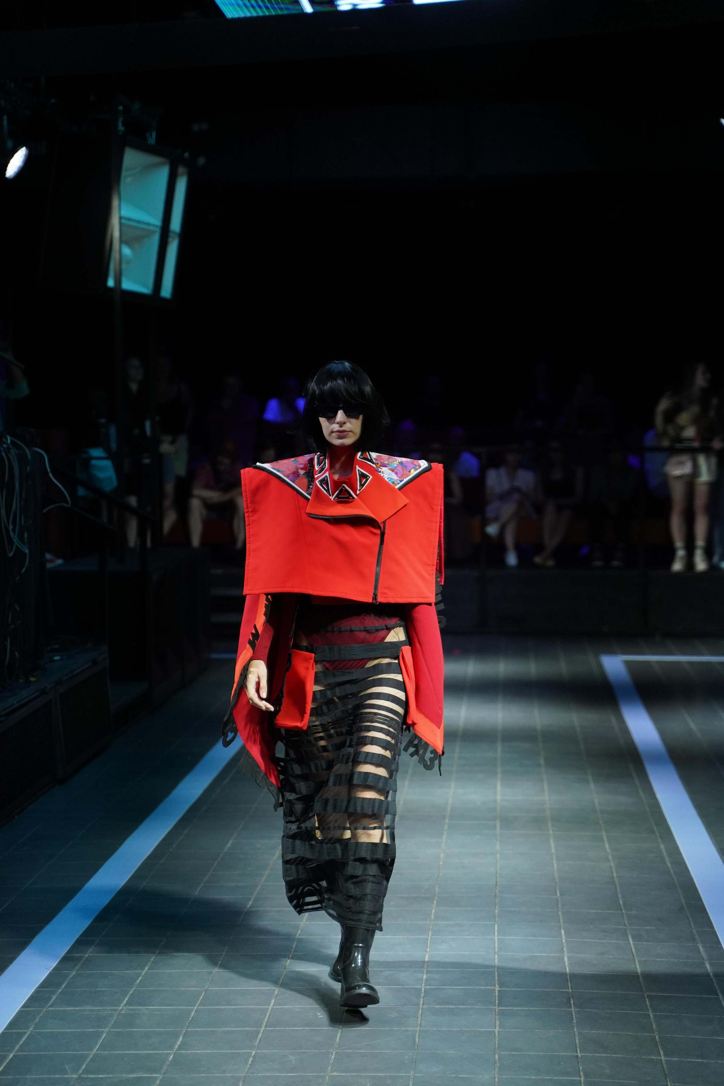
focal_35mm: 75
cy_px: 543
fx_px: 2262
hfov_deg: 18.2
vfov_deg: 27.0
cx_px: 362
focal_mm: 75
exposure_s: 1/640
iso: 2500
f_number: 2.8
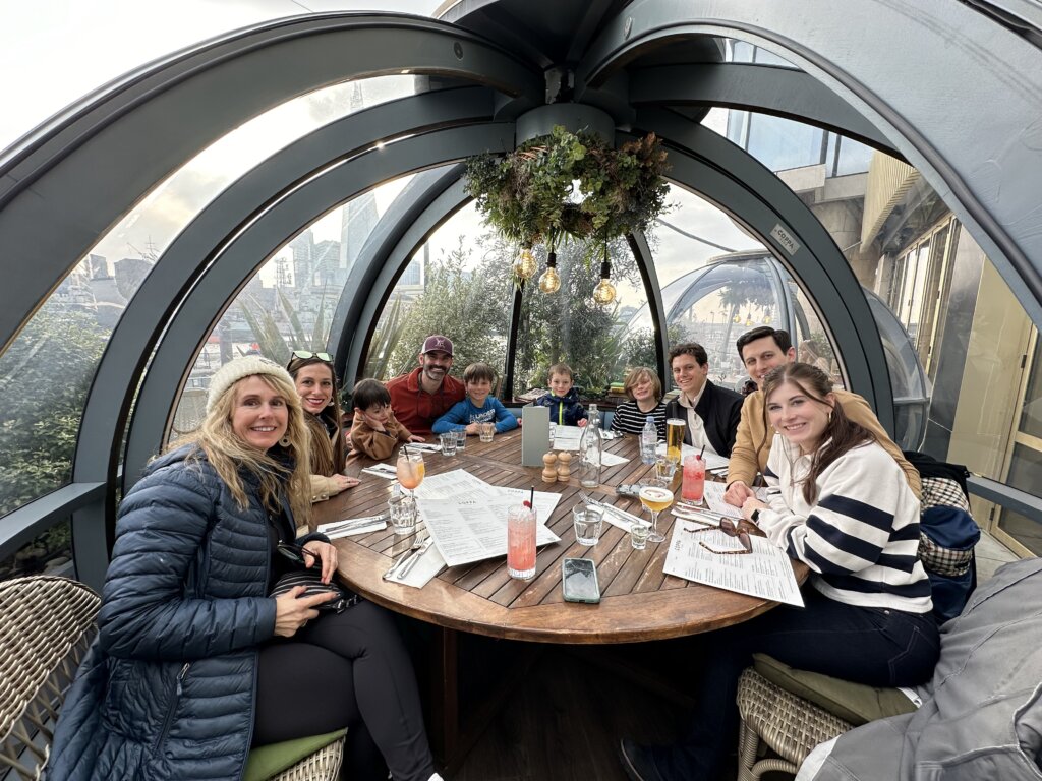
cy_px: 390
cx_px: 521
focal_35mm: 14
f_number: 2.2
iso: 40
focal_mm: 2.22
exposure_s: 1/253
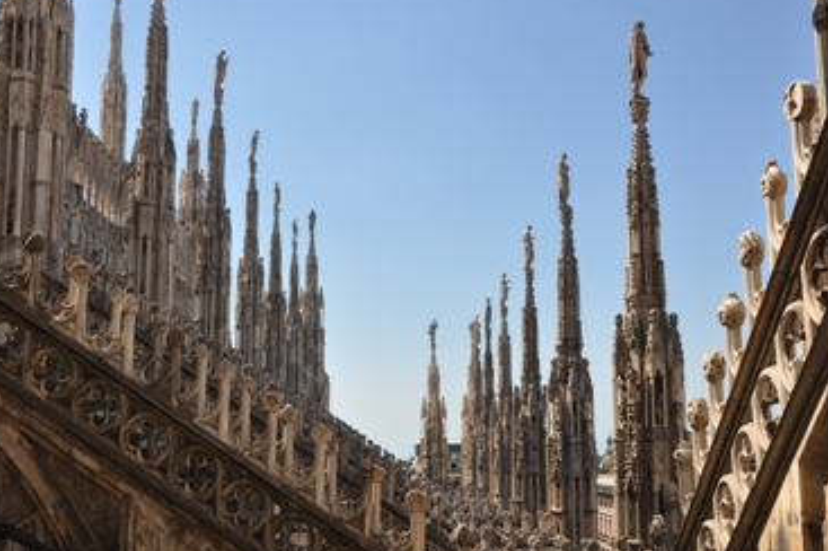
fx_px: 1011
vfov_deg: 30.4
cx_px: 472
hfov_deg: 44.4
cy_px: 303
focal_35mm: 44
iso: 200
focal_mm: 24
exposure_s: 1/160
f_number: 13
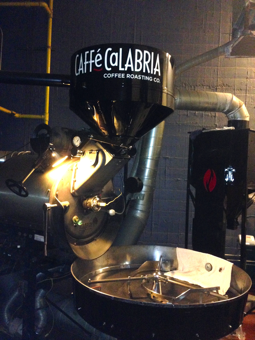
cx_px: 128
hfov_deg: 42.9
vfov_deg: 55.4
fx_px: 324
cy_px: 170
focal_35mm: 33
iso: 500
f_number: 2.4
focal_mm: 4.12
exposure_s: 1/16
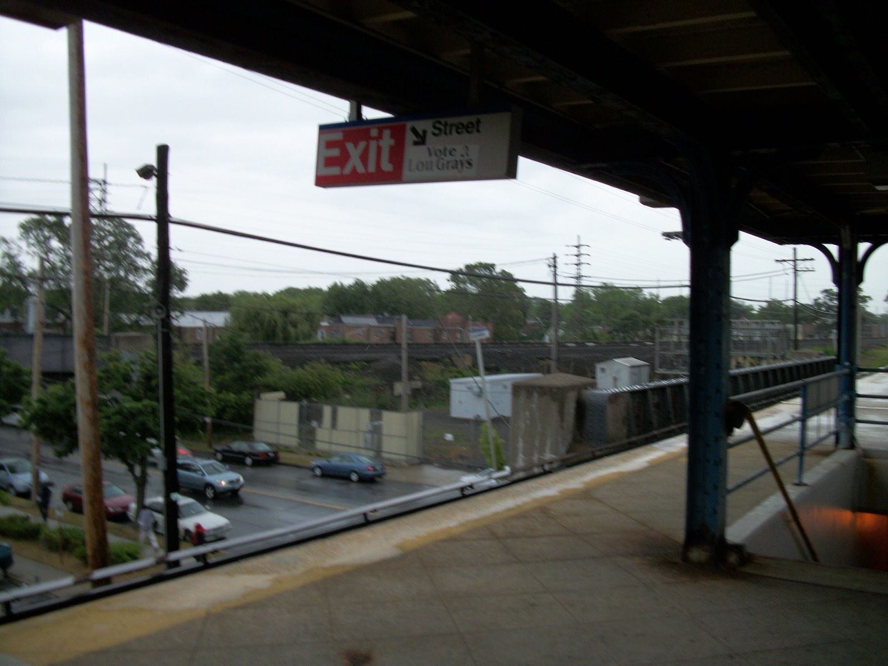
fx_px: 821
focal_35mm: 32
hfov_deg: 56.8
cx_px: 444
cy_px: 333
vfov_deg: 44.2
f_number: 2.9
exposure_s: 1/100
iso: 80
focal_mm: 5.7
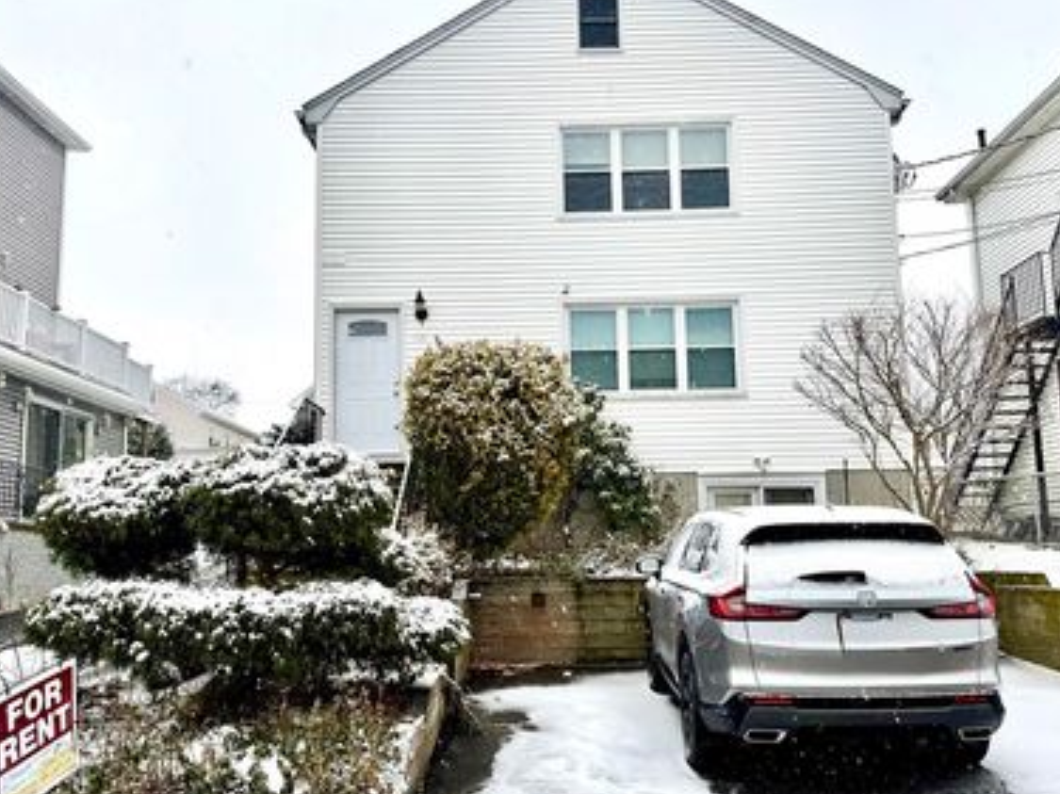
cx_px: 531
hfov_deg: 56.8
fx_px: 980
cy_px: 420
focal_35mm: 32
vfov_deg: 44.1
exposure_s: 1/321
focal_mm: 6.76
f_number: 1.78
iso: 80
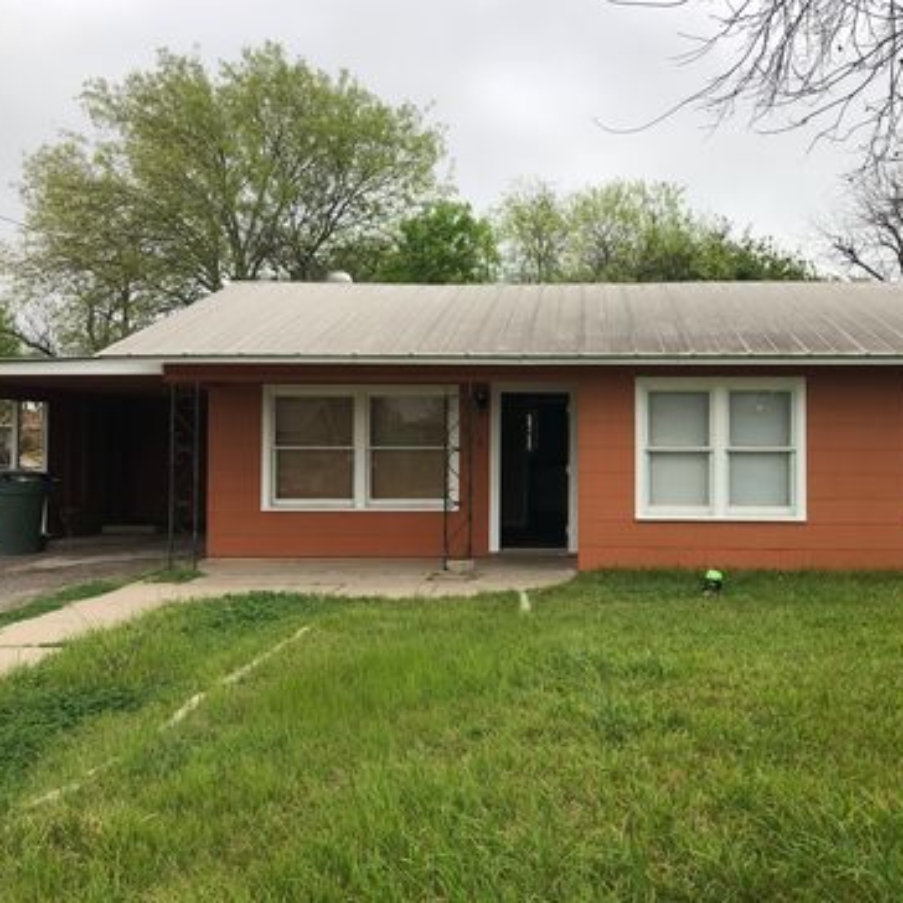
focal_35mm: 34
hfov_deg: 48.0
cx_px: 563
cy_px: 440
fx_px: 1003
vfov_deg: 48.4
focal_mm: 3.99
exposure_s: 1/422
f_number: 1.8
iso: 20
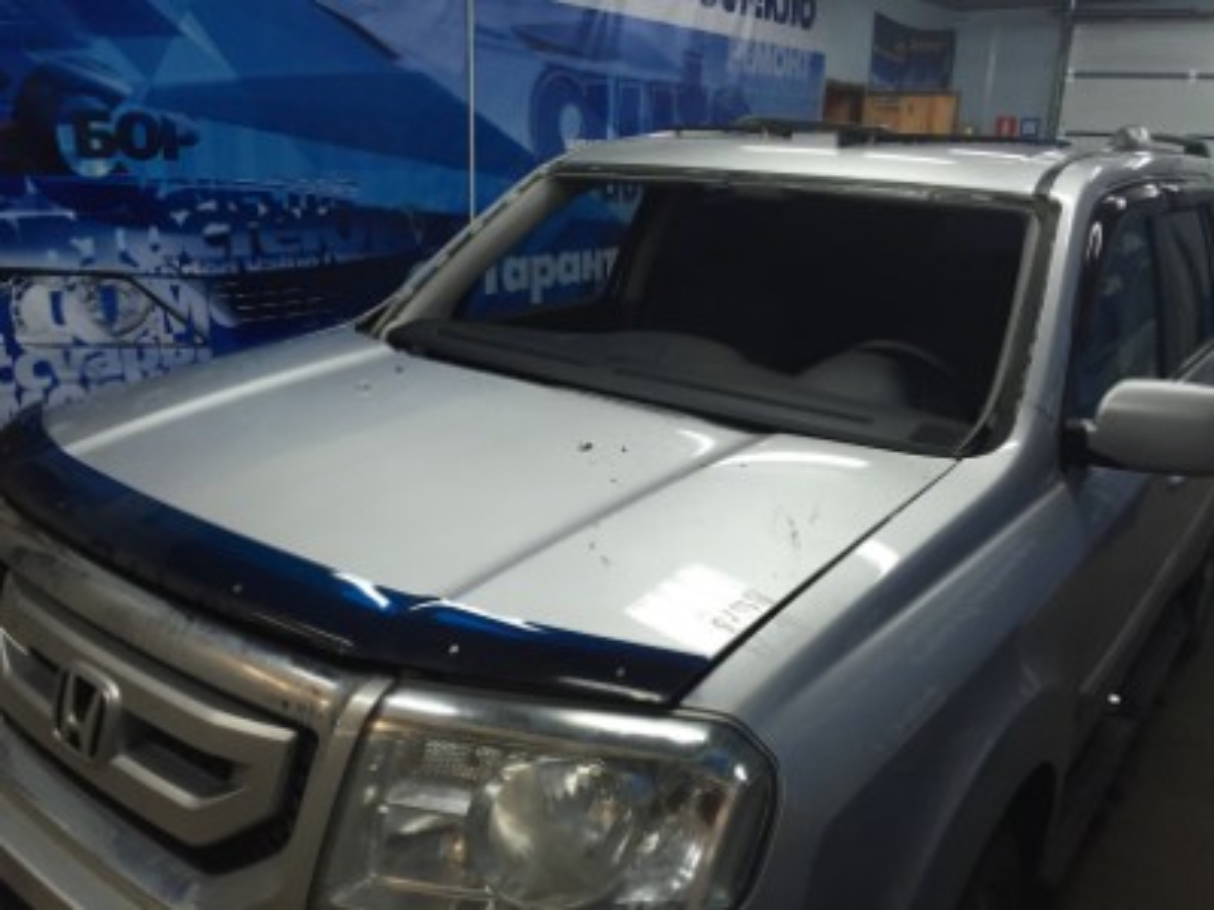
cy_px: 455
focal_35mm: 29
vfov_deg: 48.2
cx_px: 607
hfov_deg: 61.7
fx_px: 1017
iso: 64
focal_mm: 4.15
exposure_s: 1/33
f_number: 2.2
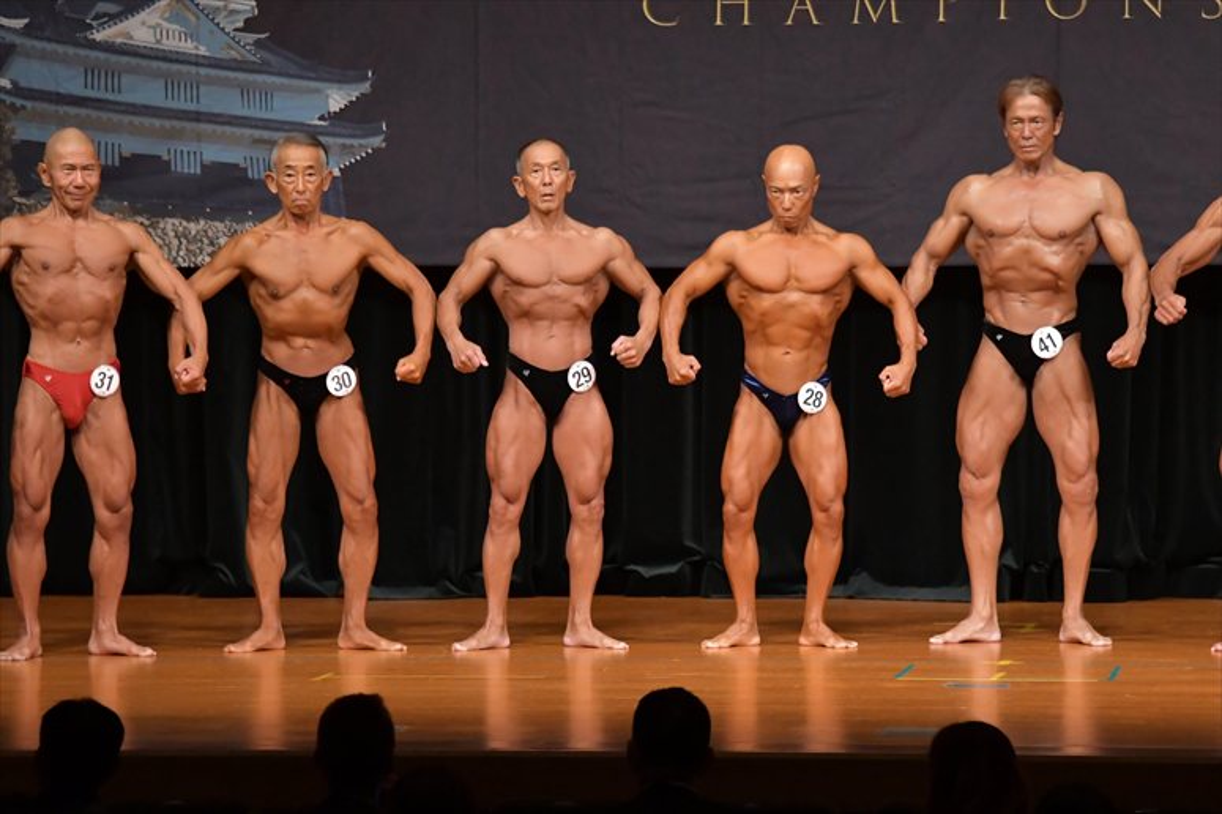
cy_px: 407
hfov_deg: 9.2
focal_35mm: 225
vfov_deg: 6.1
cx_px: 611
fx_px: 7634
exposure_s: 1/400
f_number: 5.6
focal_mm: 150
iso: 5000
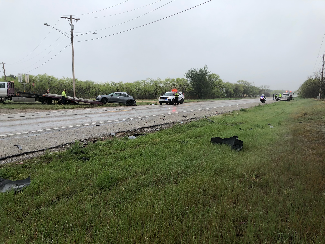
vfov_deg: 49.7
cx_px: 162
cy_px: 122
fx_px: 263
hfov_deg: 63.4
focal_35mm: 28
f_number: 1.8
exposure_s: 1/444
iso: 20
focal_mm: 3.99
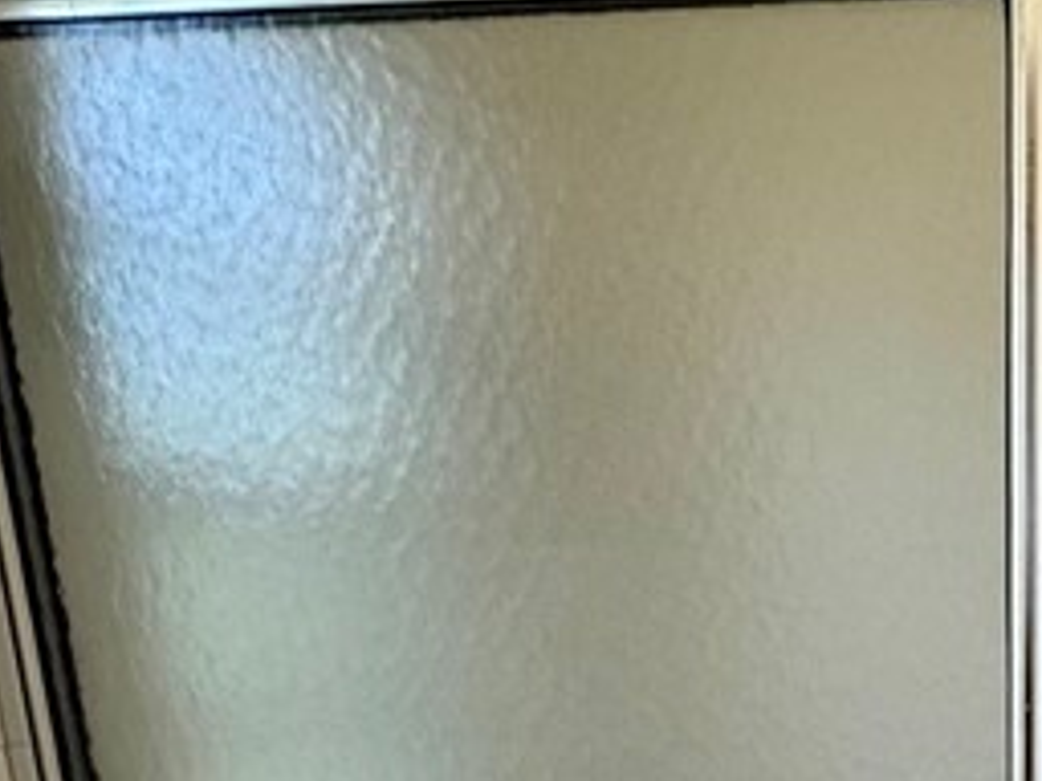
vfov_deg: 22.0
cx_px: 1079
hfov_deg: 31.4
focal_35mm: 56
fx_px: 1686
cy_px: 1147
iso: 160
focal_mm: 2.22
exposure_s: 1/120
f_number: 2.2
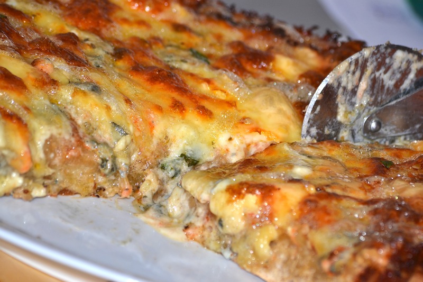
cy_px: 141
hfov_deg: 6.9
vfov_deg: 4.6
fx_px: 3524
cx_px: 212
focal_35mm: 300
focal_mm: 200
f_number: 8
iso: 160
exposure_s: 1/125
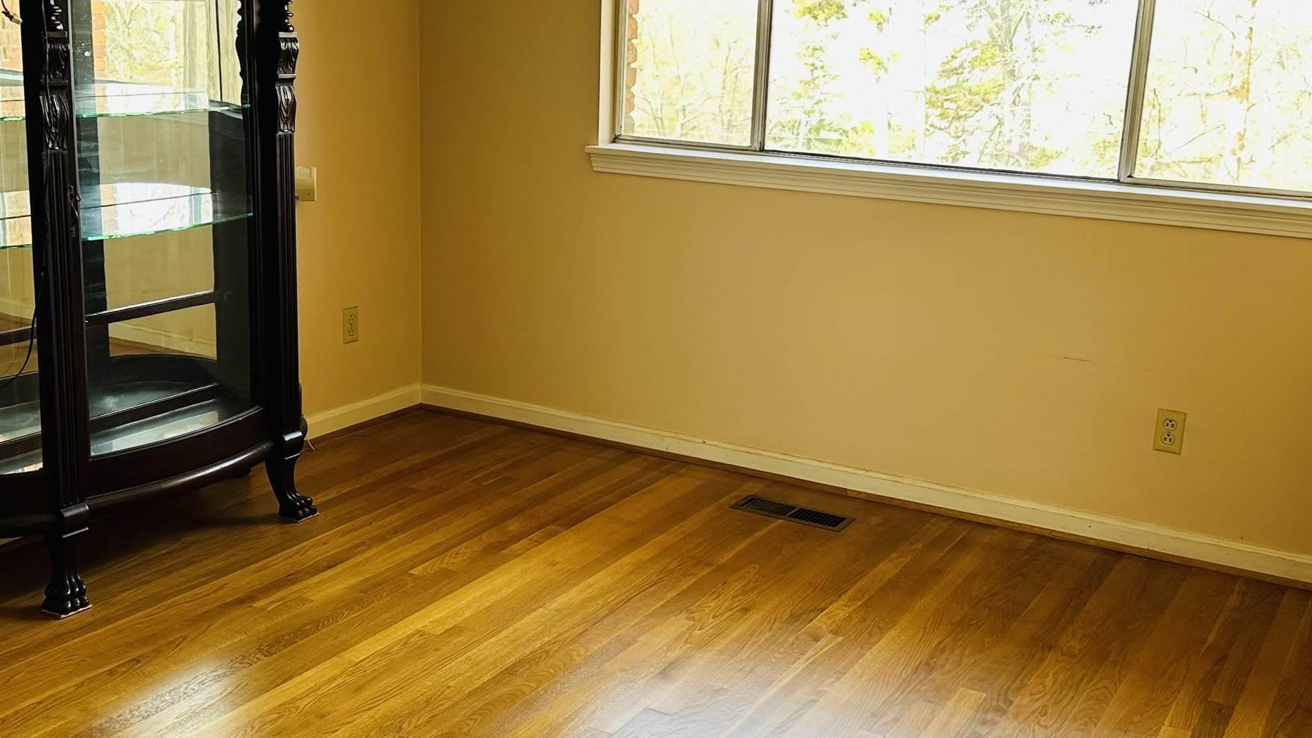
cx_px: 658
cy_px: 372
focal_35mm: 43
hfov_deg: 47.4
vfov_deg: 27.7
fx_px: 1496
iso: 100
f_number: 1.78
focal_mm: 6.86
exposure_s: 1/121
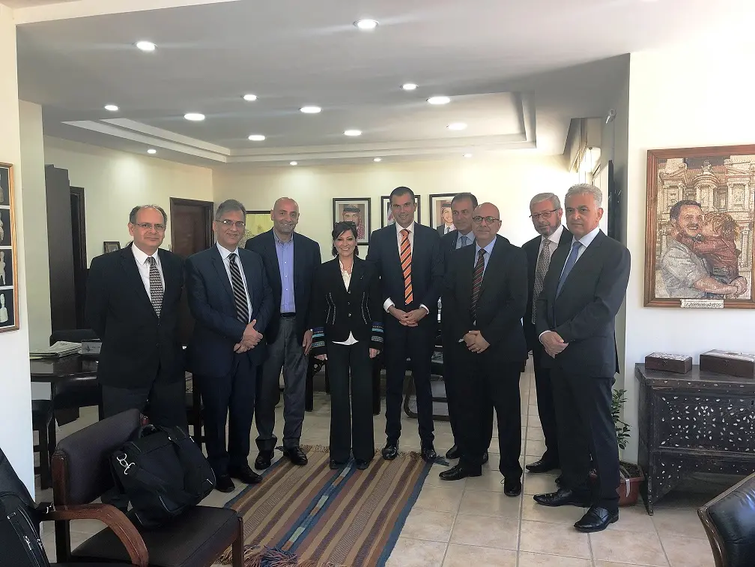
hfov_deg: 63.4
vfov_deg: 49.7
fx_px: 611
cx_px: 378
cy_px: 284
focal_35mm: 28
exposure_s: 1/33
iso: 25
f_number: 1.8
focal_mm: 3.99
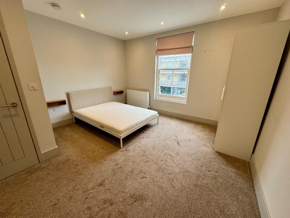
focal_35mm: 14
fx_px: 117
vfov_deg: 85.7
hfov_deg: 102.1
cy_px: 109
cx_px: 145
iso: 64
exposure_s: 1/100
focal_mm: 2.22
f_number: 2.2
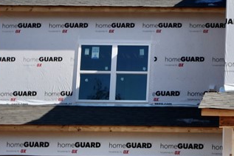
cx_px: 297
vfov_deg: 14.2
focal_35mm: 96
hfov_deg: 19.7
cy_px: 60
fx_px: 624
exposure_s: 1/320
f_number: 9
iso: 100
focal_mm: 19
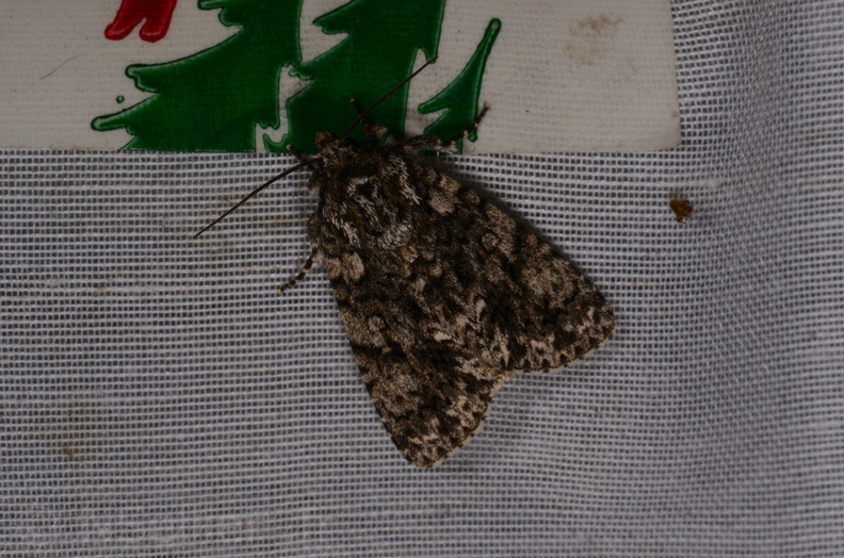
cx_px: 422
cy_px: 279
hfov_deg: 16.1
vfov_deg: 10.7
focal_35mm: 128
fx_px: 2982
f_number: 32
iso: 100
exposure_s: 1/60
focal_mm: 85
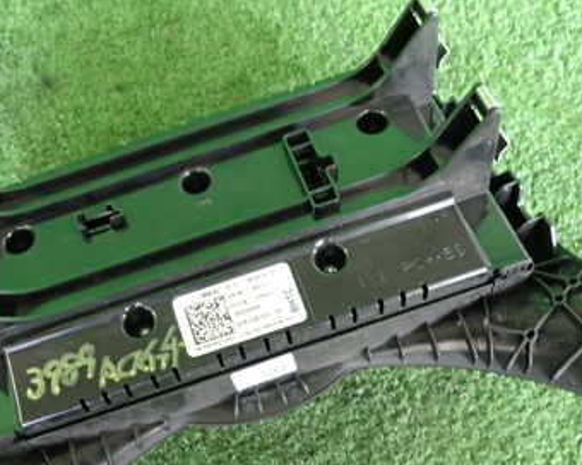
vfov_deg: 34.5
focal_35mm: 43
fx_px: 741
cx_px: 226
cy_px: 316
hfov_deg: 42.6
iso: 200
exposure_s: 1/30
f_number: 2
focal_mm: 4.5
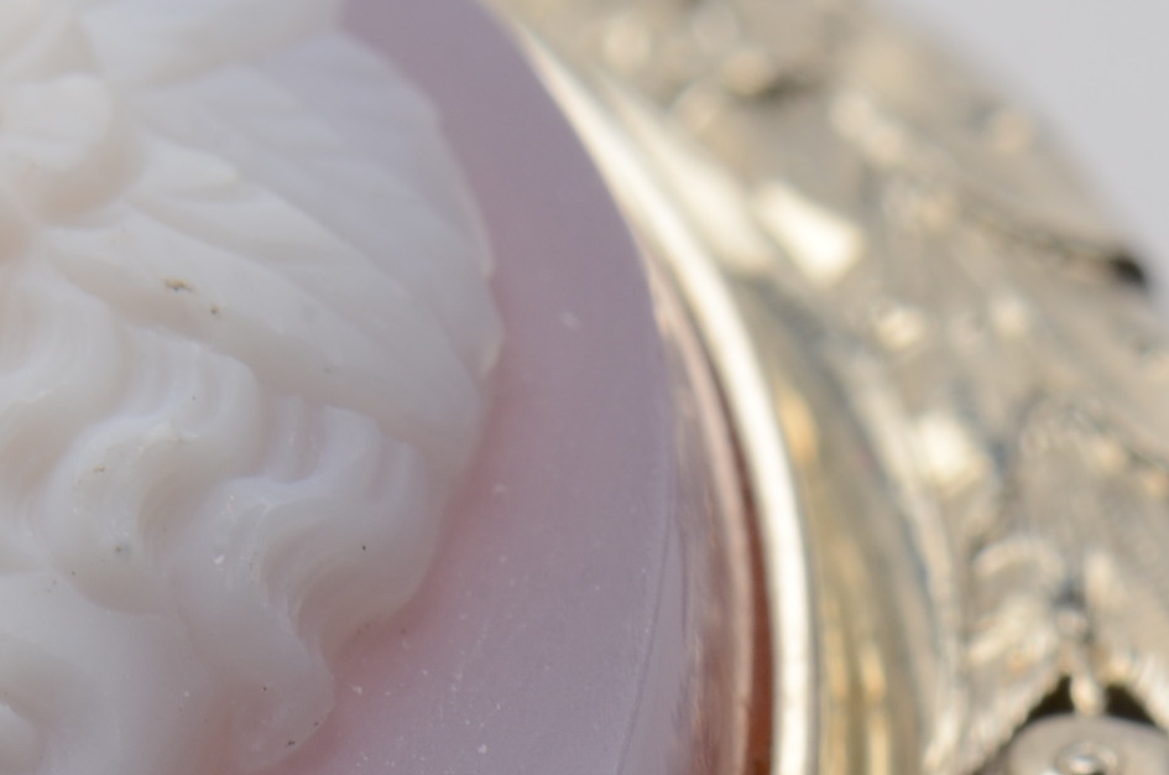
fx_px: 10769
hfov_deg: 6.2
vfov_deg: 4.1
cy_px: 863
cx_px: -150
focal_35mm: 332
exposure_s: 1/125
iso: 200
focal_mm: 85
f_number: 20
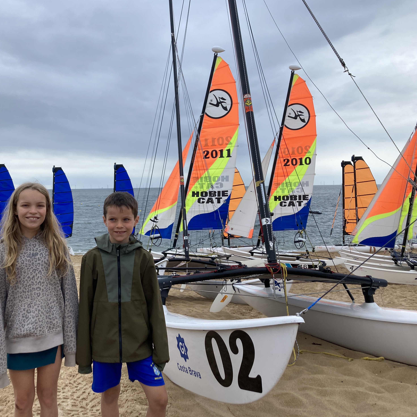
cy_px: 205
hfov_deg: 47.5
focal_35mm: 34
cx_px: 132
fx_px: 463
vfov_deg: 48.4
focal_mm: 3.99
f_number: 1.8
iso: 20
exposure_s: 1/340
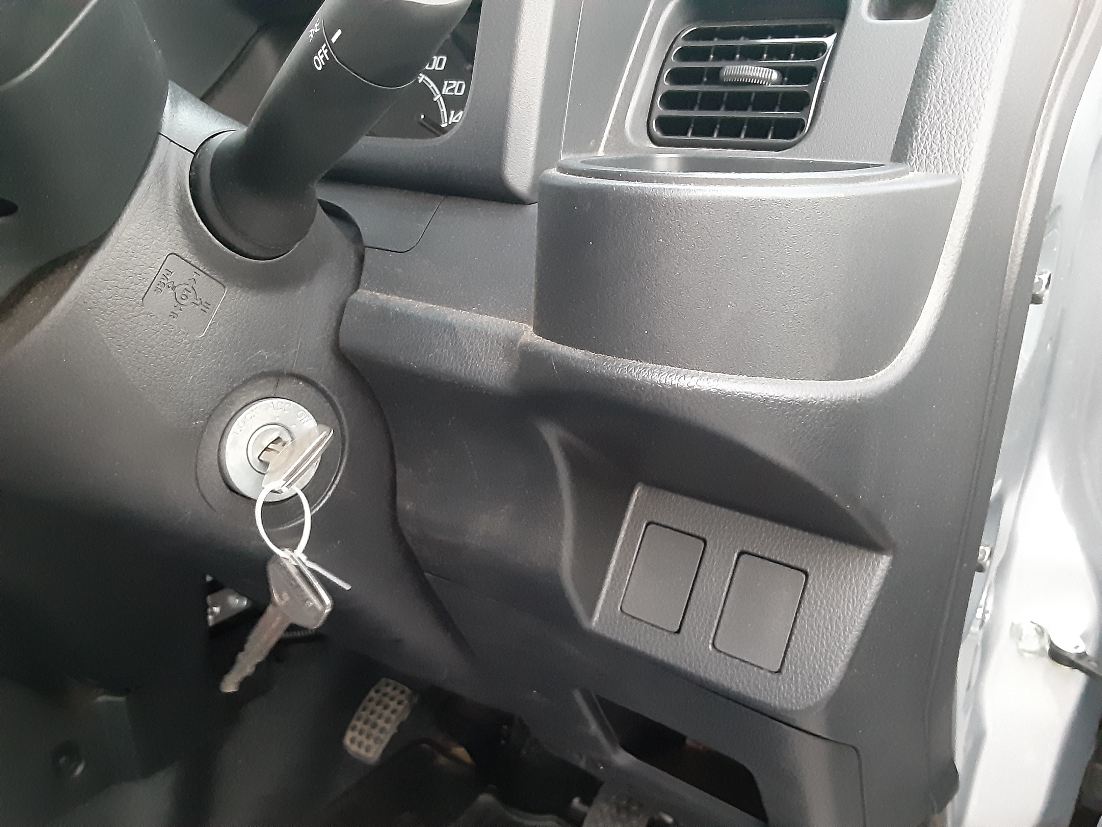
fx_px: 860
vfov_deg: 51.4
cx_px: 551
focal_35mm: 27
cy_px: 414
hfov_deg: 65.3
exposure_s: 1/25
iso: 500
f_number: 1.9
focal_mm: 2.91
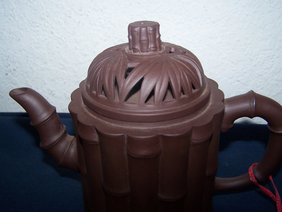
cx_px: 141
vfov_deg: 37.7
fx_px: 310
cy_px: 106
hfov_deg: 49.0
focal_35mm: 38
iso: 80
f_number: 2.8
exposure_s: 1/60
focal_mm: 6.3
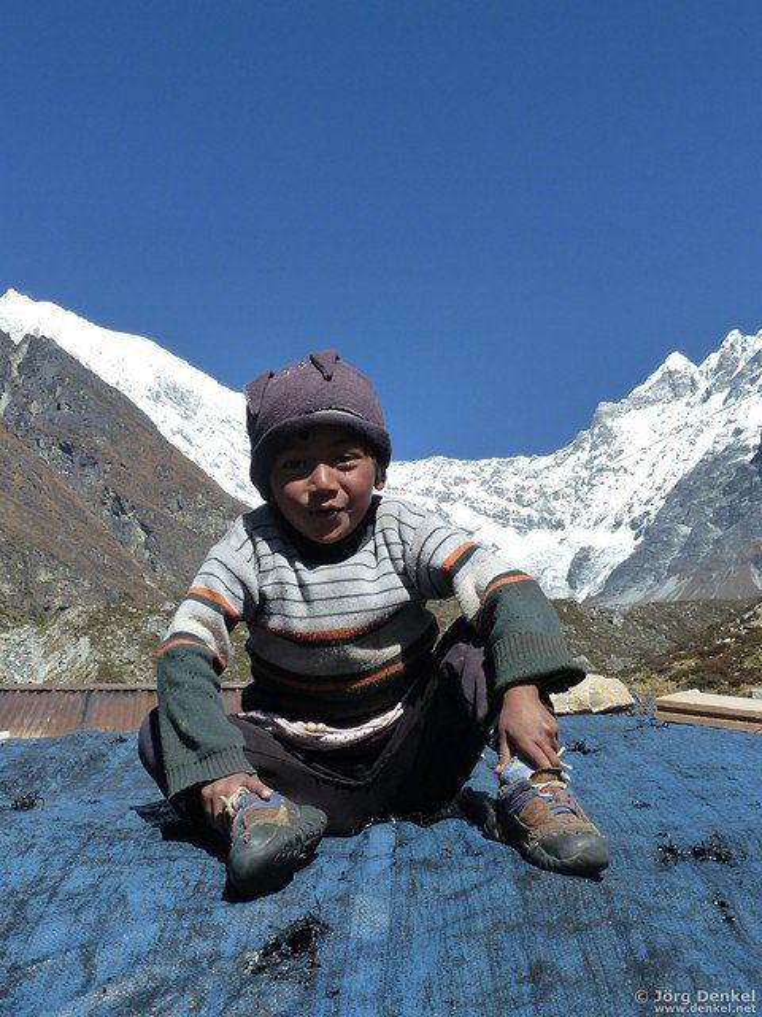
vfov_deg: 50.1
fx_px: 1086
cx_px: 381
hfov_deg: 38.7
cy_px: 508
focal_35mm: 37
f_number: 5
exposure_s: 1/500
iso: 125
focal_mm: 6.1
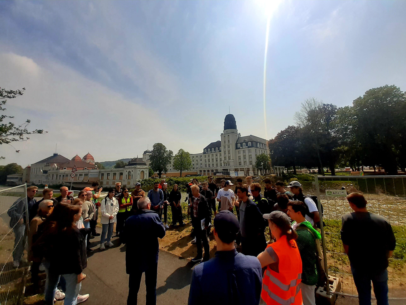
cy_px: 152
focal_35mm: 13
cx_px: 203
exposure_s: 1/5000
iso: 40
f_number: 2.2
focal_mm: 1.13
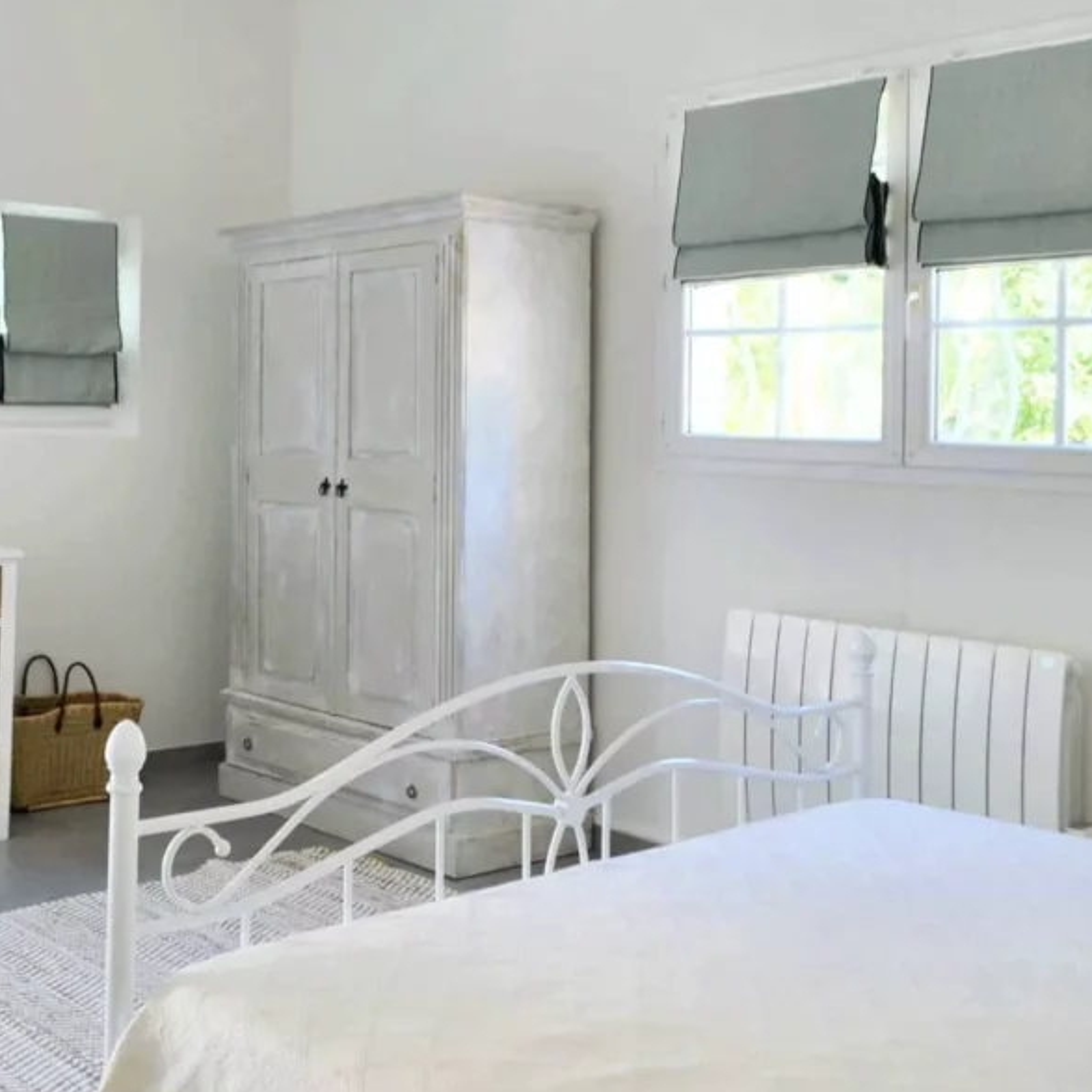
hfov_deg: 40.3
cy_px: 509
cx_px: 234
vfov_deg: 41.8
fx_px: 1428
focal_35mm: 40
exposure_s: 1/80
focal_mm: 18
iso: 400
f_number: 5
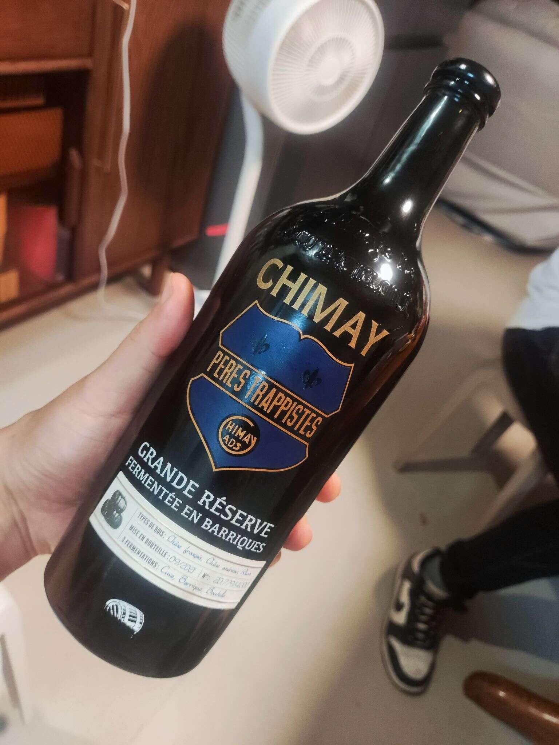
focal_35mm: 25
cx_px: 280
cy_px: 372
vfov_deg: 69.4
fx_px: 538
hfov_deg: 54.9
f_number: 1.79
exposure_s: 1/46.1
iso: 650
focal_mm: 4.71
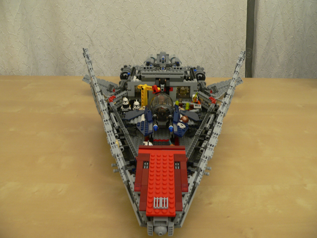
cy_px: 119
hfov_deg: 51.4
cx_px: 158
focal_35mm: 36
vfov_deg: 39.7
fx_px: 330
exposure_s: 1/13
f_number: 2.8
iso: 100
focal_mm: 6
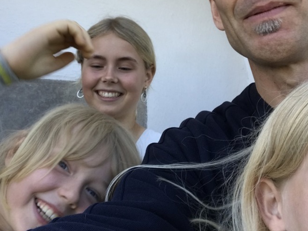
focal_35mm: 50
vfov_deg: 29.0
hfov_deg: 38.2
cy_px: 78
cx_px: 149
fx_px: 445
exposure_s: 1/166
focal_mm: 2.87
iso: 25
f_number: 2.2
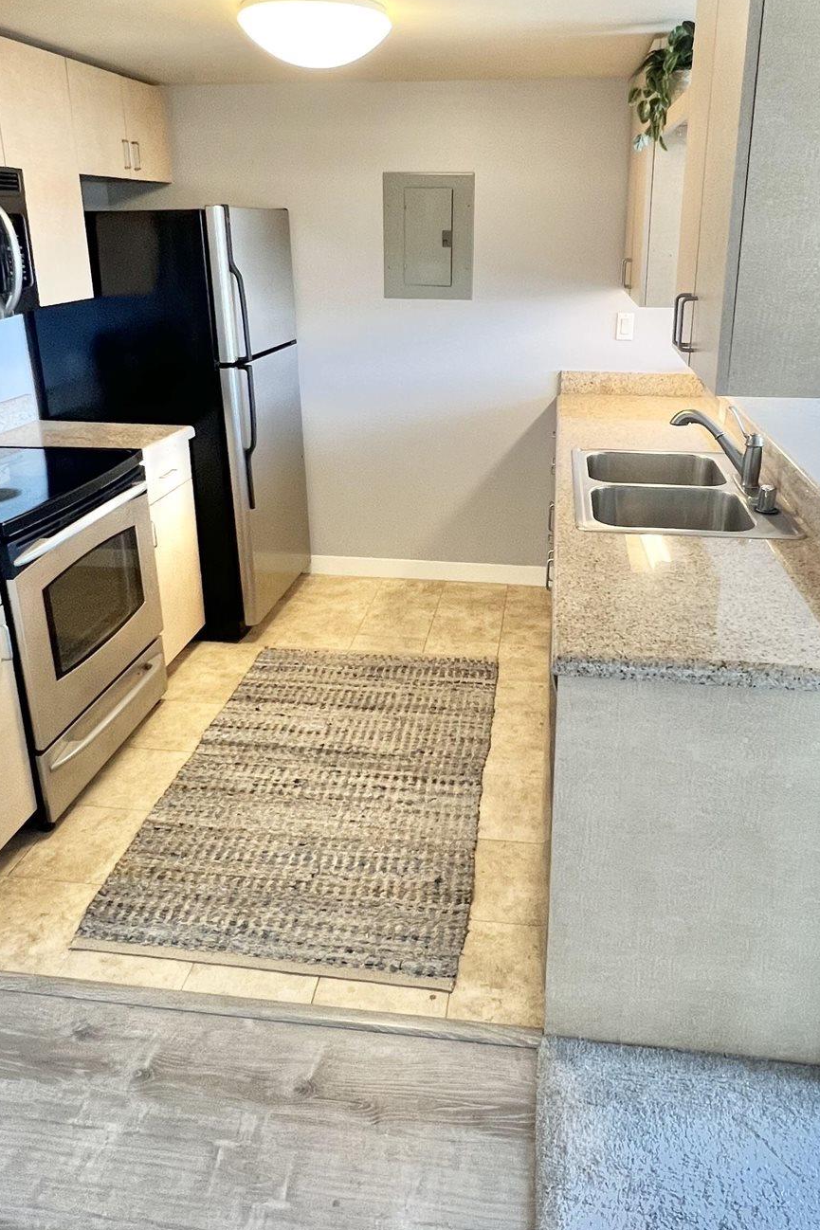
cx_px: 449
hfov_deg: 53.0
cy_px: 507
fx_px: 820
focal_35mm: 24
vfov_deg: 73.1
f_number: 1.8
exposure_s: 1/60
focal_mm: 1.57
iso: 200
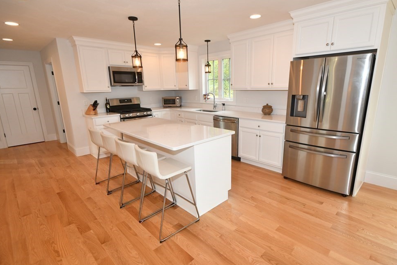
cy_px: 133
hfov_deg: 89.1
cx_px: 209
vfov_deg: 66.6
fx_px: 201
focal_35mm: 18
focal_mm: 11.5
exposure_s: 1/20
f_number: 11
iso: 800
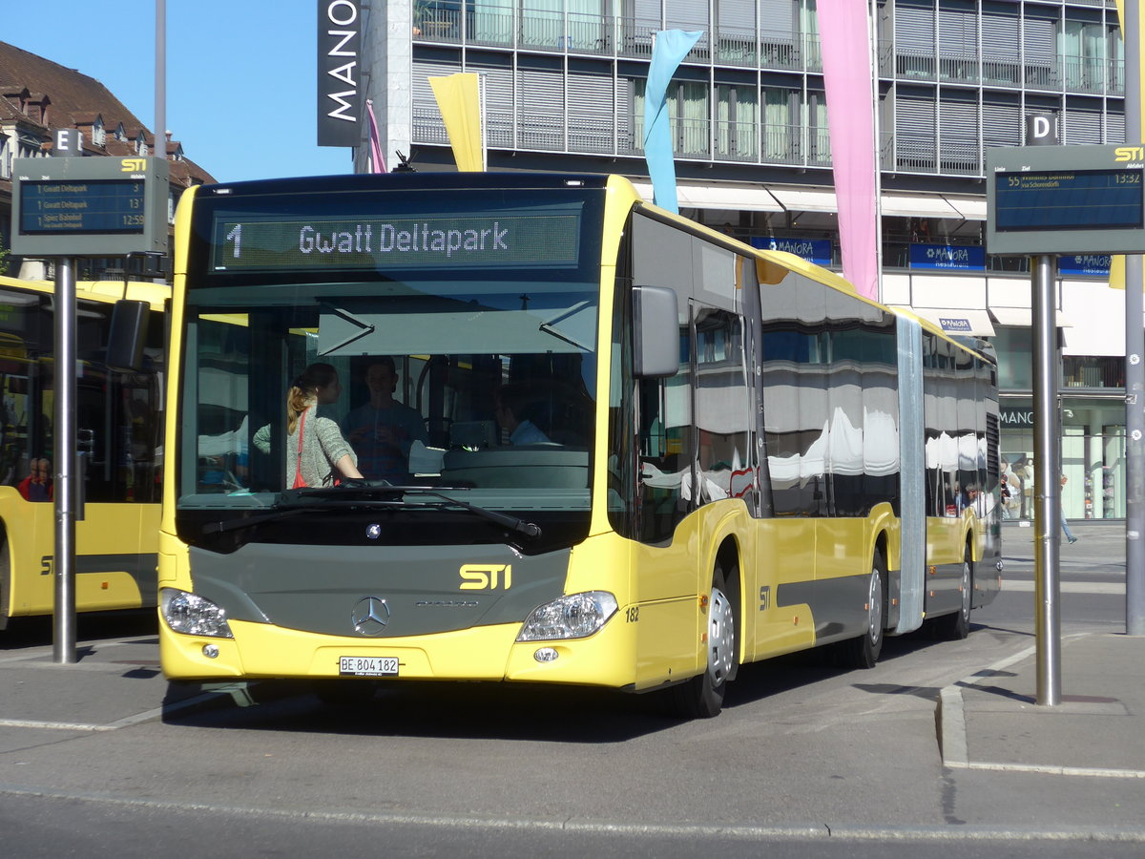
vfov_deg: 15.2
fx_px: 3208
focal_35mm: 97
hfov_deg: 20.2
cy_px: 430
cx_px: 572
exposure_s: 1/640
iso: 80
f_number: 4.7
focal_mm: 19.2
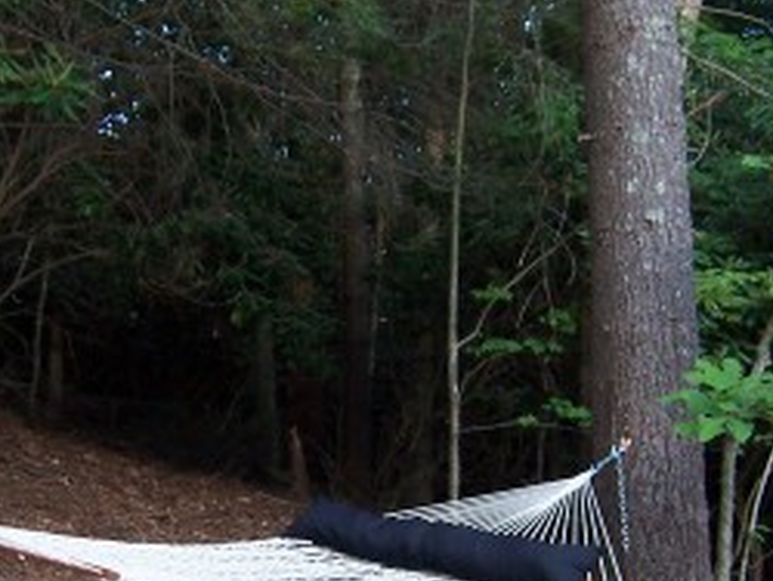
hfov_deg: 25.6
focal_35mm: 76
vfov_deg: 19.2
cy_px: 454
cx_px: 297
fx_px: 1699
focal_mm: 5.5
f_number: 2.8
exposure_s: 1/60
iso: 140
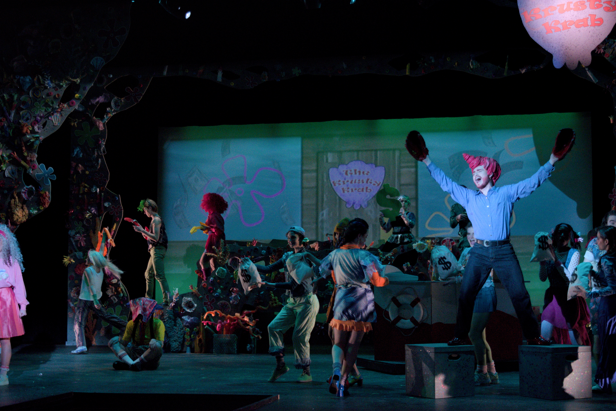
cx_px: 308
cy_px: 206
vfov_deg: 20.2
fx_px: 1155
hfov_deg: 29.9
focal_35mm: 68
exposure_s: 1/160
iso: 3200
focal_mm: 45
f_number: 5
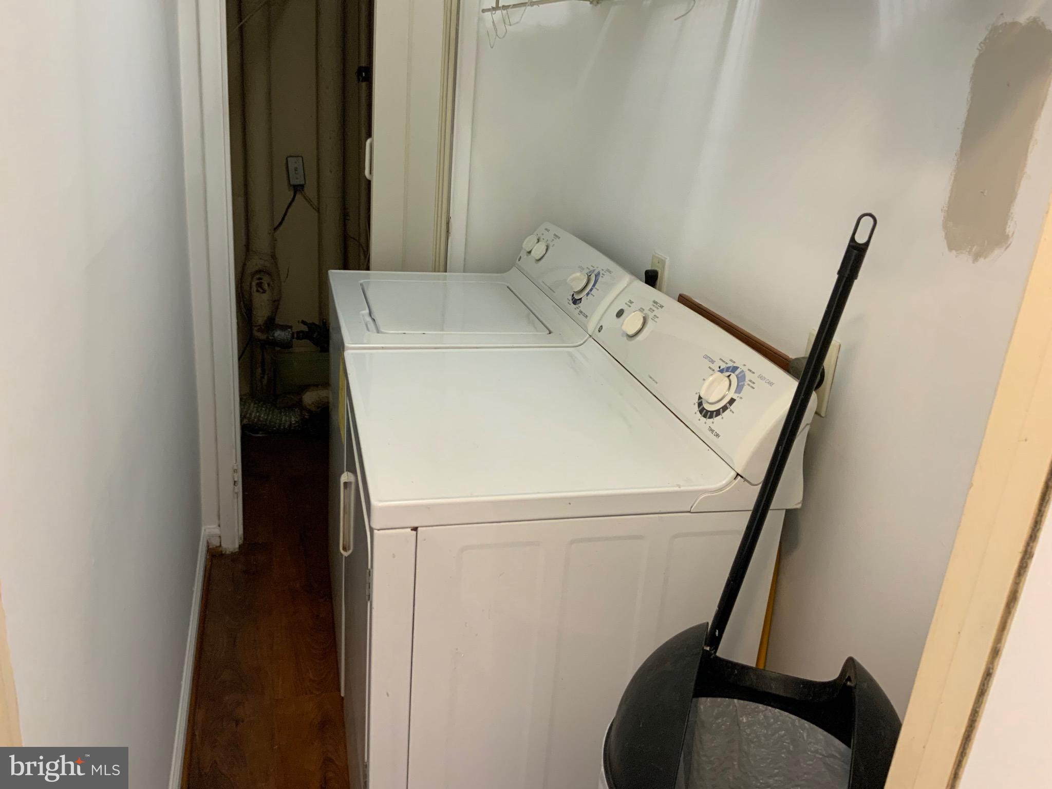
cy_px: 394
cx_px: 526
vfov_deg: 48.2
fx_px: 881
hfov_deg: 61.7
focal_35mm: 29
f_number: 1.8
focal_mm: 3
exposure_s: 1/60
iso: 125
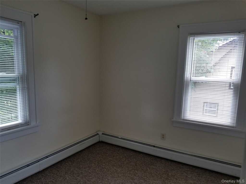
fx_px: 185
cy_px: 92
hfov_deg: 67.3
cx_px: 123
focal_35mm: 26
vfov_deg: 53.1
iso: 80
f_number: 1.7
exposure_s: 1/120
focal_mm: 4.2
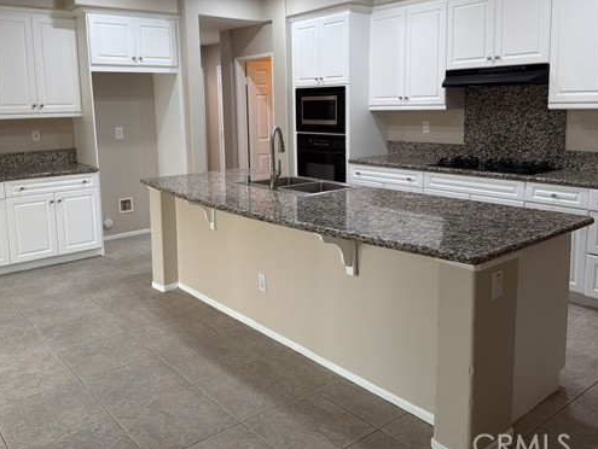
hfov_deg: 58.2
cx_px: 275
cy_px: 173
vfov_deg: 45.2
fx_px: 536
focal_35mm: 31
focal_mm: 6.76
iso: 160
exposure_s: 1/120
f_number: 1.78
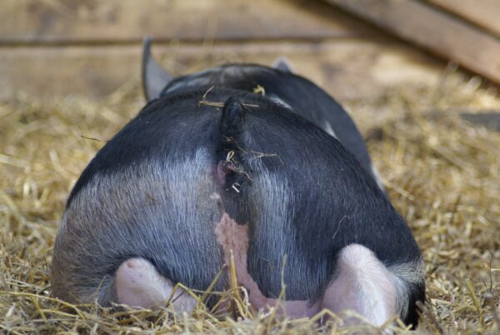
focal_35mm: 180
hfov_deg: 11.4
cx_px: 250
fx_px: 2504
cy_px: 168
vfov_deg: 7.7
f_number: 4
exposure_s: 1/125
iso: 400
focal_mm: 120
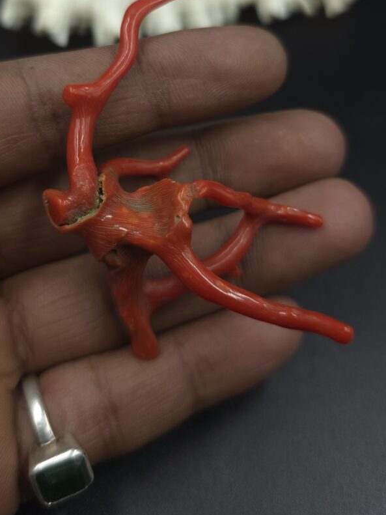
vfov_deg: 48.0
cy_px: 162
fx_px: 565
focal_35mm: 38
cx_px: 158
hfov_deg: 37.6
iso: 12
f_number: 1.7
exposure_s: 1/50
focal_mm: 6.3
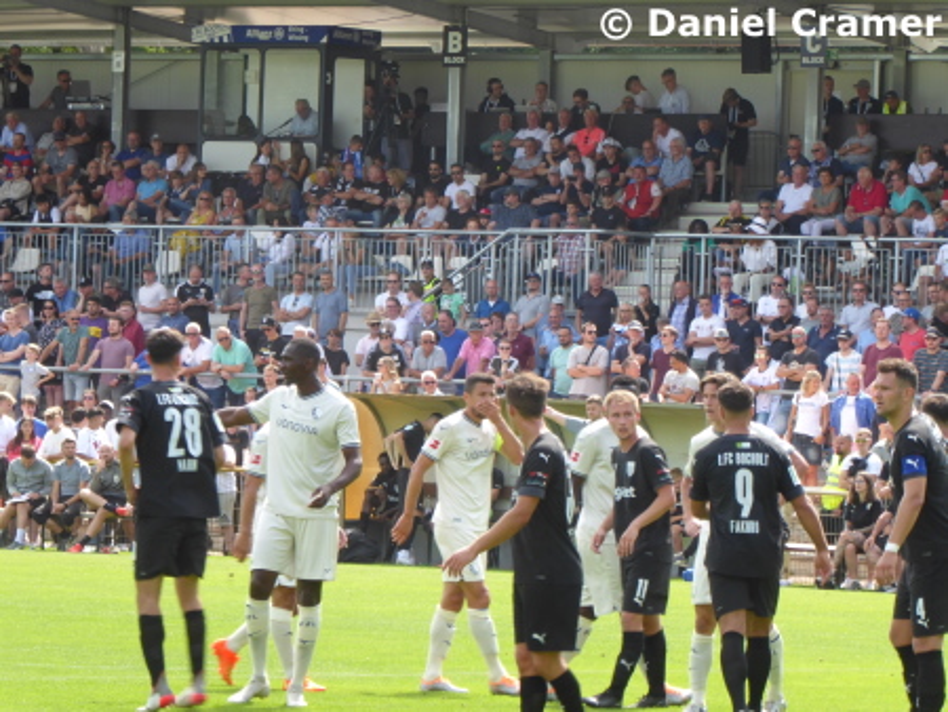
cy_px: 356
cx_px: 474
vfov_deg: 5.6
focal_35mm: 265
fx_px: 7261
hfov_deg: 7.5
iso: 80
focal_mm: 47.5
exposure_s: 1/80
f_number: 5.6
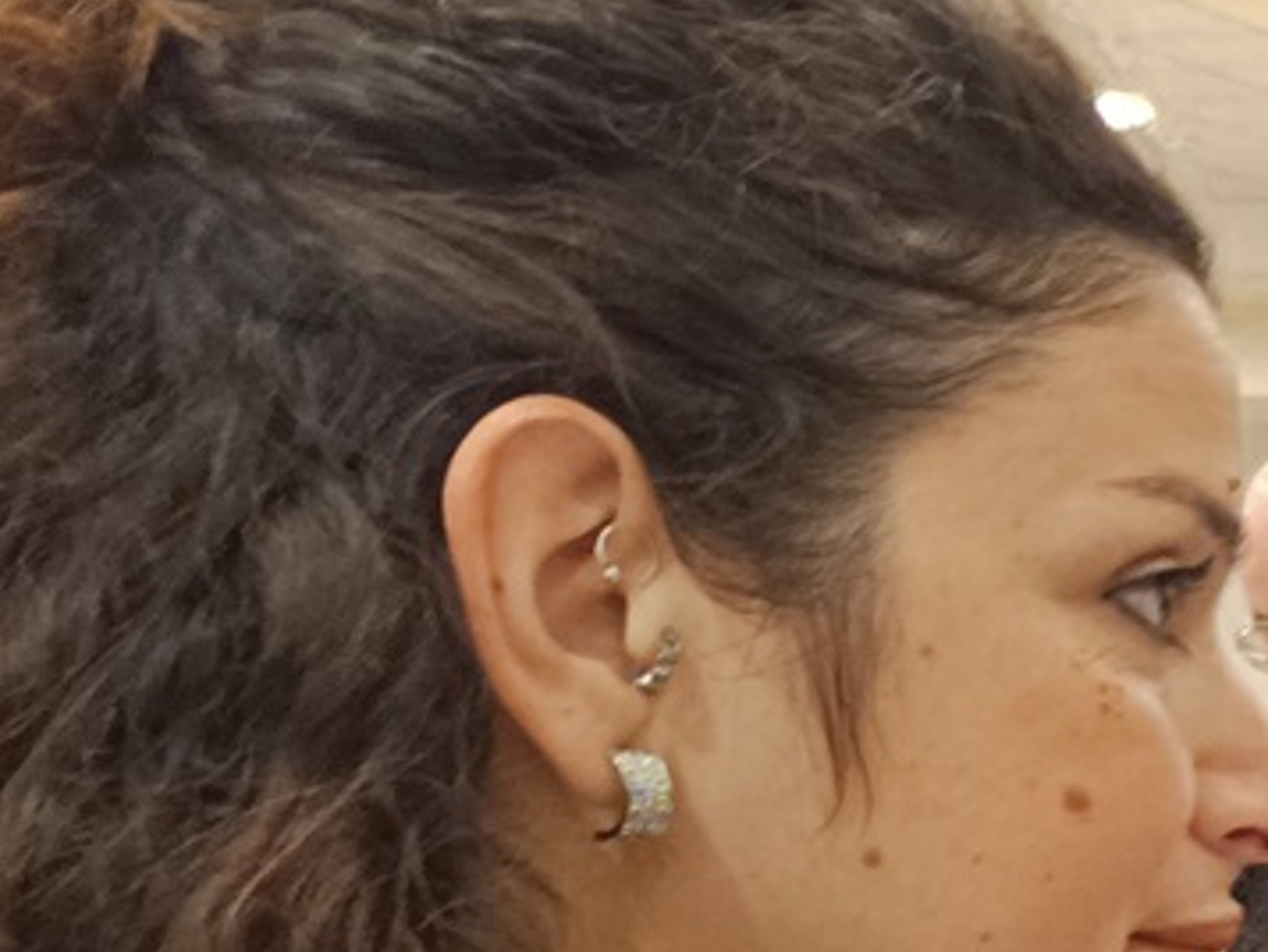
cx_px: 2738
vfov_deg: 12.9
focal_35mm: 110
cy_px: 1293
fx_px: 4031
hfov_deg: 14.1
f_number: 1.88
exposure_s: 1/50.1
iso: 687
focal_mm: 5.59
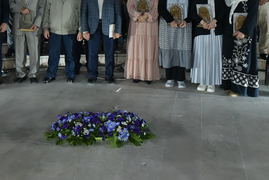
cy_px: 9
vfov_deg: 26.4
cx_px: 91
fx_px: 366
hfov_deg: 39.9
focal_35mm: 49
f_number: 5
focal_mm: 25
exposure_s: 1/60
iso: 1600
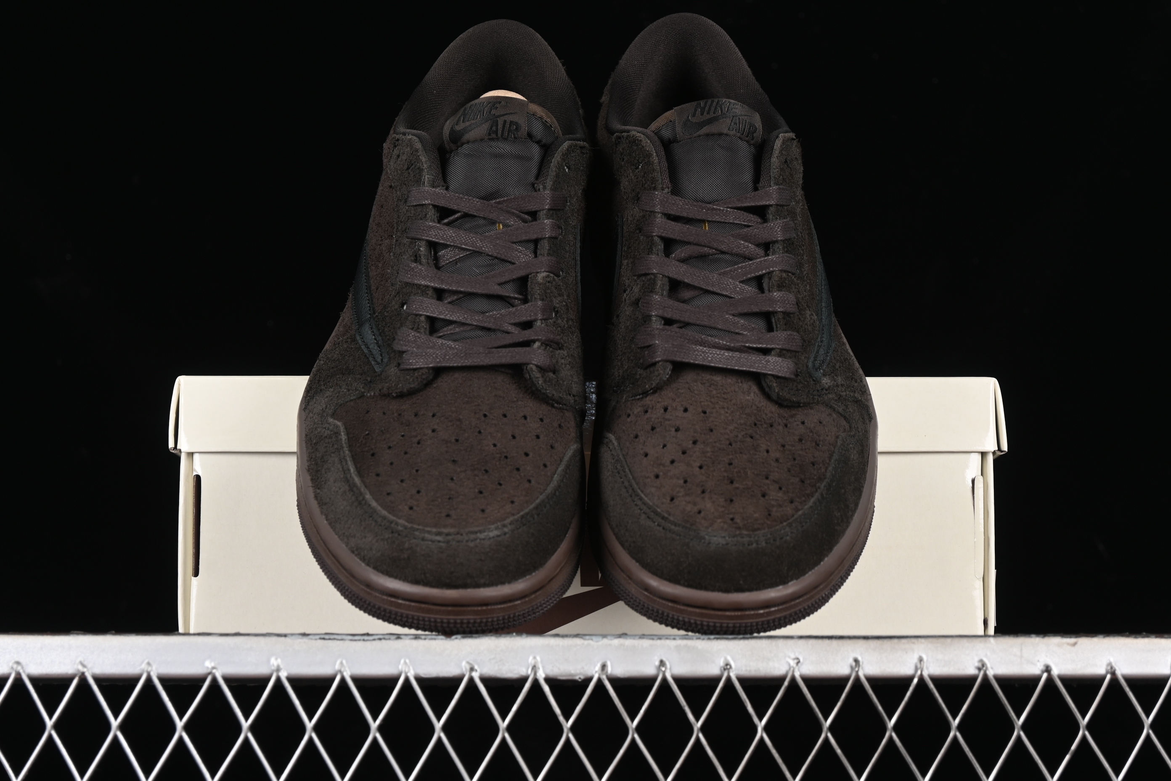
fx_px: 2439
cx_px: 586
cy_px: 390
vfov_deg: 18.2
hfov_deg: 27.0
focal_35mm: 75
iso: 160
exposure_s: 1/60
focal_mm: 50
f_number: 6.3
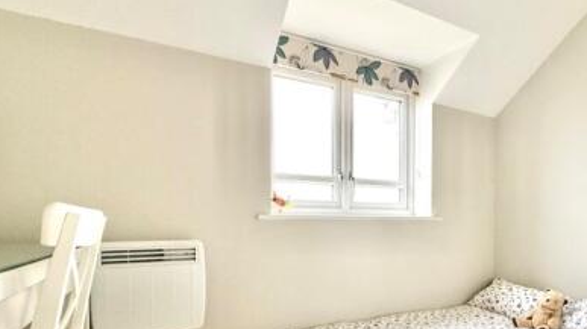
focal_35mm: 23
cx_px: 363
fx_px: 358
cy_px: 230
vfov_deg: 48.2
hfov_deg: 77.5
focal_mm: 2.22
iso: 200
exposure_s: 1/99
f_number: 2.2
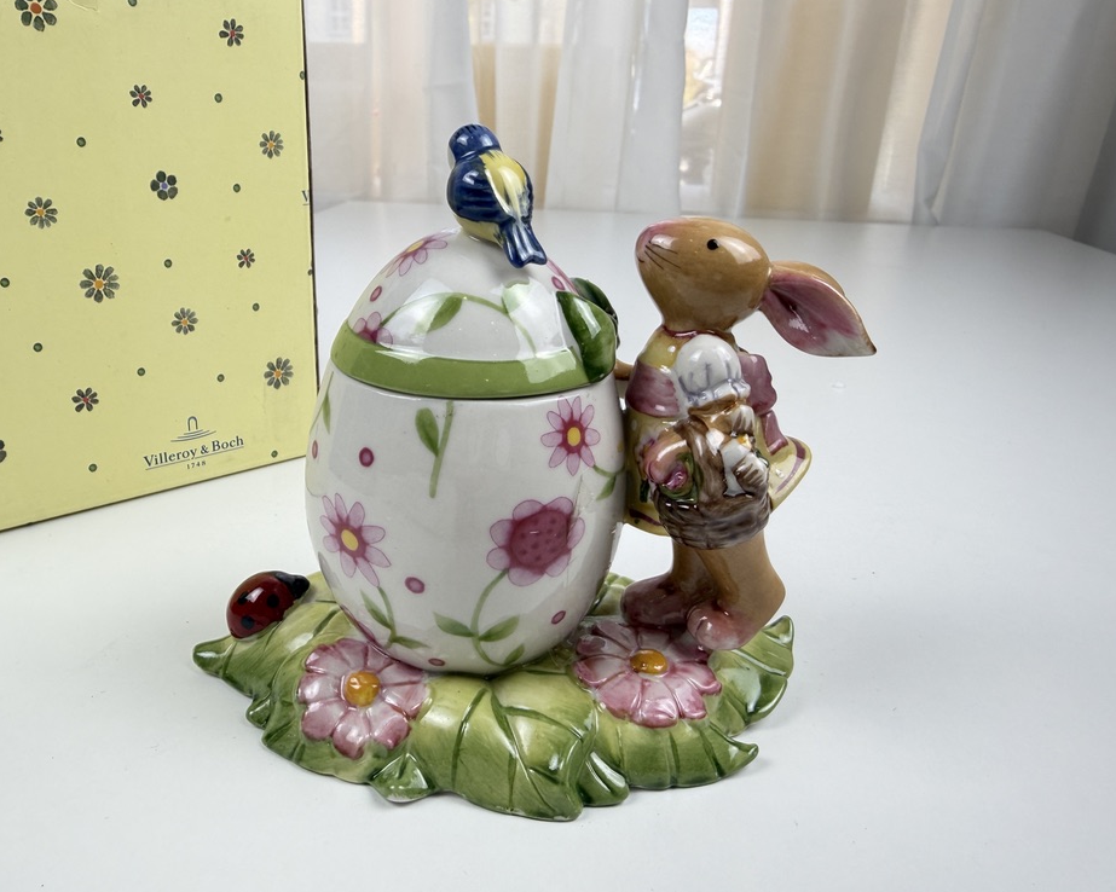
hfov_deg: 66.0
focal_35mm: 26
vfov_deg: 54.9
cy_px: 436
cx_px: 538
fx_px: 859
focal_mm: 2.22
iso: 80
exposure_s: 1/100
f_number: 2.2
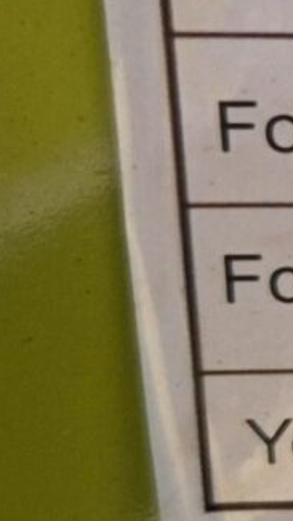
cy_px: 263
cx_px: 954
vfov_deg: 13.6
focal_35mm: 158
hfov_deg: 6.8
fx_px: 2181
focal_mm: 5.54
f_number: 1.8
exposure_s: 1/25
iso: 400
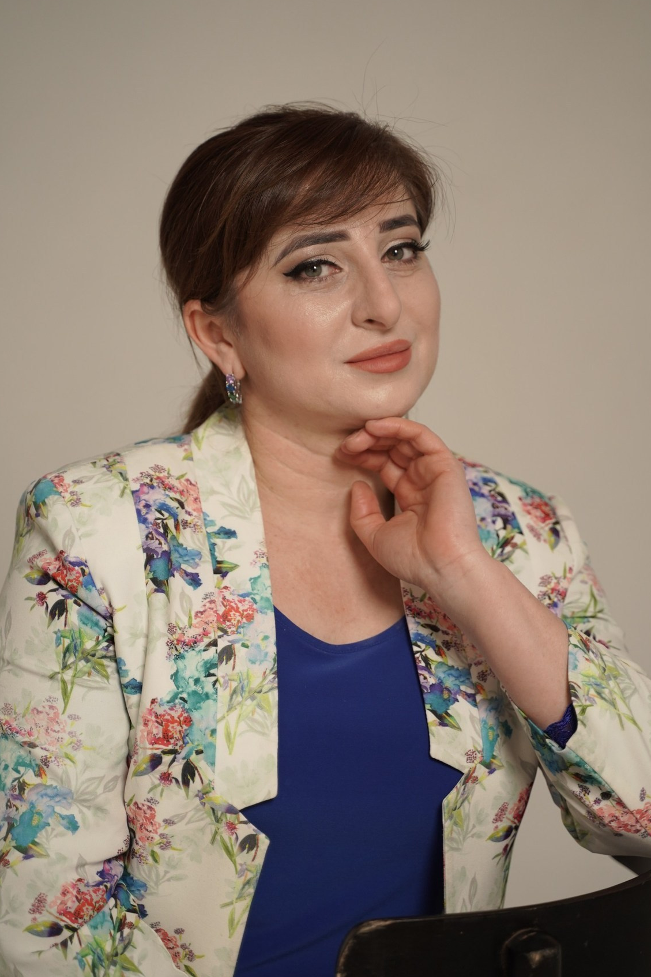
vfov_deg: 23.9
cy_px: 499
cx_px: 345
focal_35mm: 85
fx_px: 2306
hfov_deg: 16.1
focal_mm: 75
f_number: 2.8
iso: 640
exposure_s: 1/160
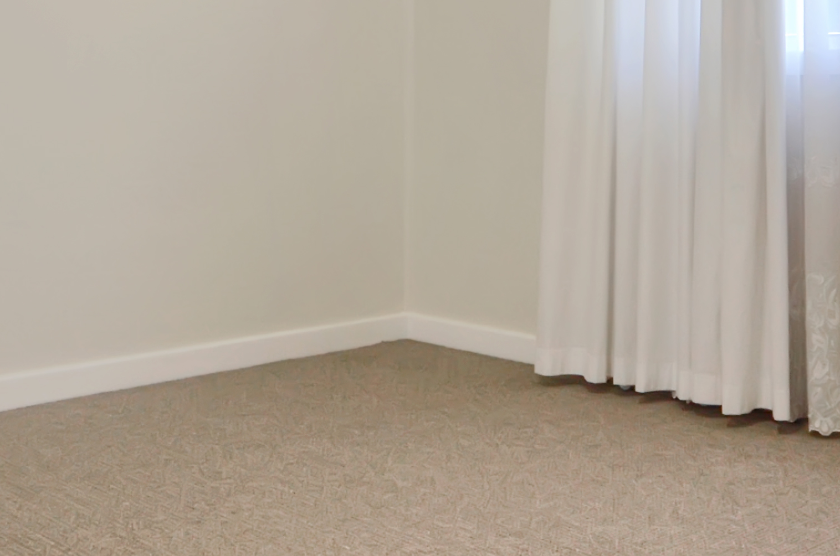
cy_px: 69
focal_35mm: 54
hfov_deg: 37.2
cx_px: 435
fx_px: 1249
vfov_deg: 24.5
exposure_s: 1/60
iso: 400
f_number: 4.2
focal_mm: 11
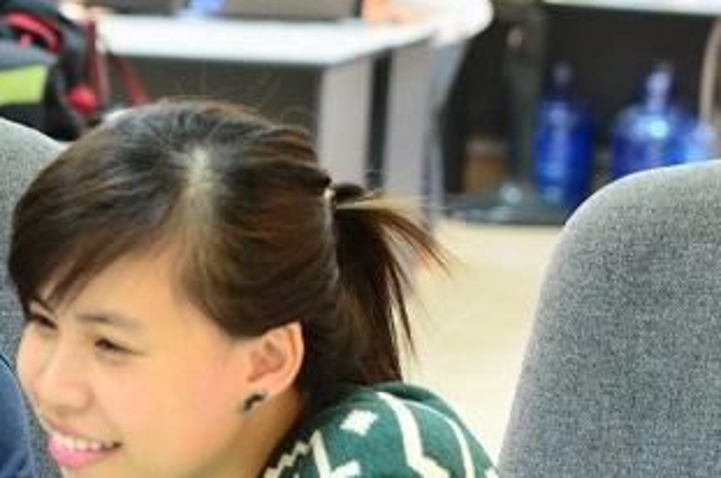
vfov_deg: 8.1
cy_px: 195
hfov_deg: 11.7
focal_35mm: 169
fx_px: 3370
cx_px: -341
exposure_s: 1/50
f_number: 2.8
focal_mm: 35
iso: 1000
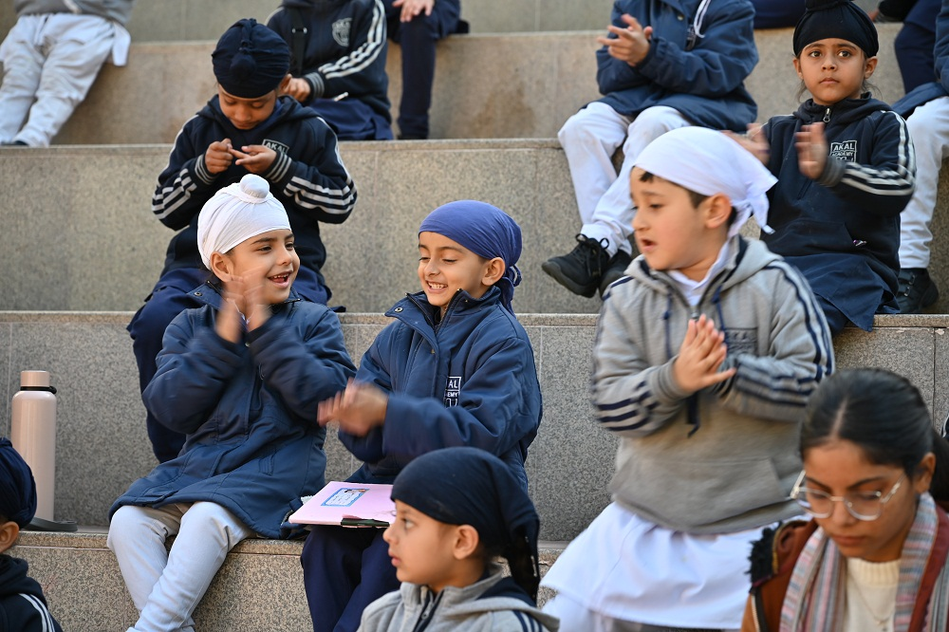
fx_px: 3162
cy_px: 316
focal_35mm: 120
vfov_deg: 11.4
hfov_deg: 17.1
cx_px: 474
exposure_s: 1/80
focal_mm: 120
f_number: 5
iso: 100
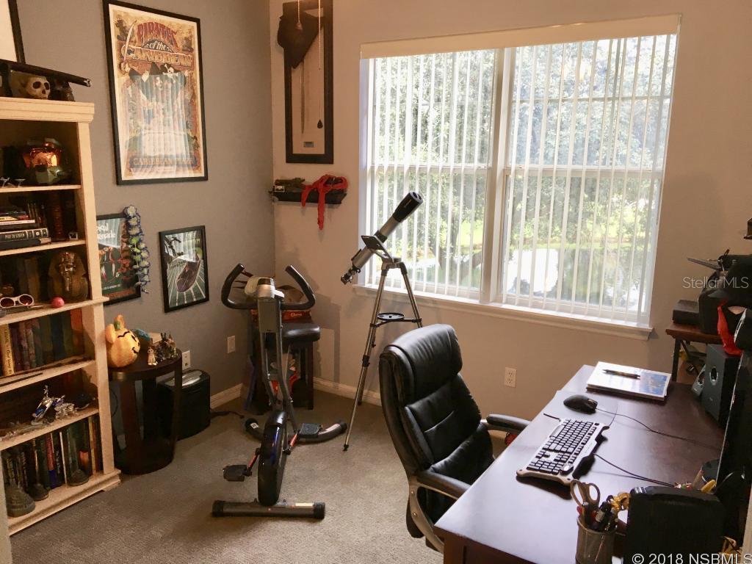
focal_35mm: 29
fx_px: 630
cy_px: 282
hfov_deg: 61.7
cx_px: 376
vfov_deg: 48.2
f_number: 2.2
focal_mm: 4.15
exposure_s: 1/30
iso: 25
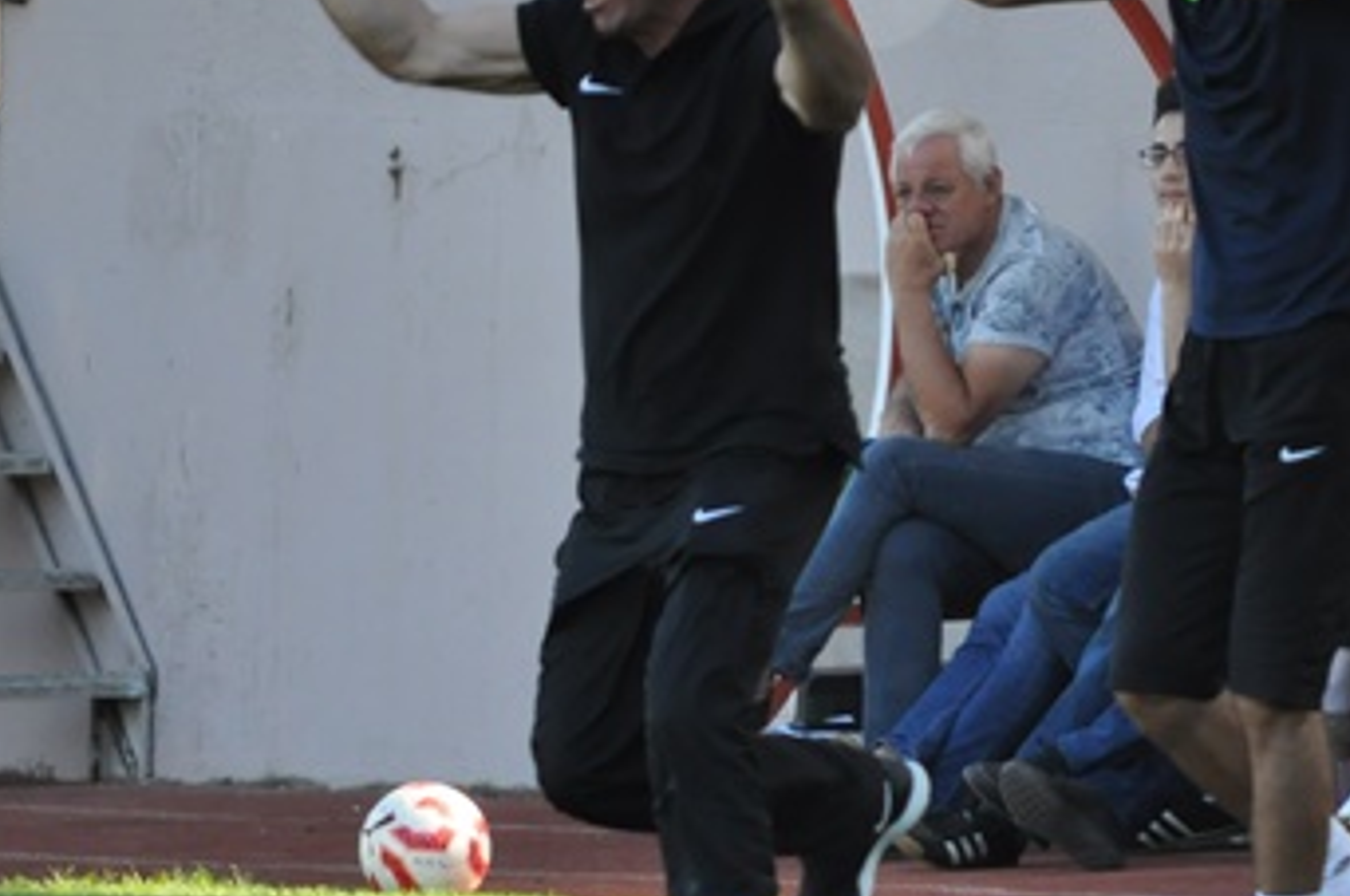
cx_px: 861
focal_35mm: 898
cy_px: 647
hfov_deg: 2.3
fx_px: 33627
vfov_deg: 1.5
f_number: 5.6
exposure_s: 1/500
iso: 800
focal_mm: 200
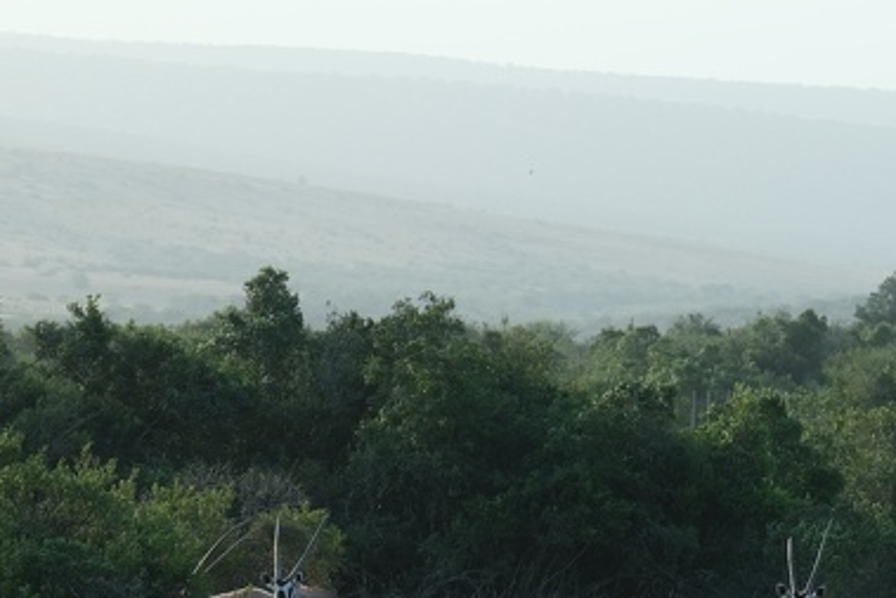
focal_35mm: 345
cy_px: 421
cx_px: 305
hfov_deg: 6.0
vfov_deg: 4.0
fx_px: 8589
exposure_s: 1/340
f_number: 5.6
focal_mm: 110.3
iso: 320
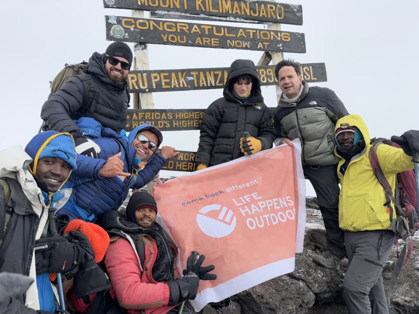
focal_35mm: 24
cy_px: 157
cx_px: 210
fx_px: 291
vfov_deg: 56.8
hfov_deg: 71.6
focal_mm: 6.86
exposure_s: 1/1916
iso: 80
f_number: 1.78
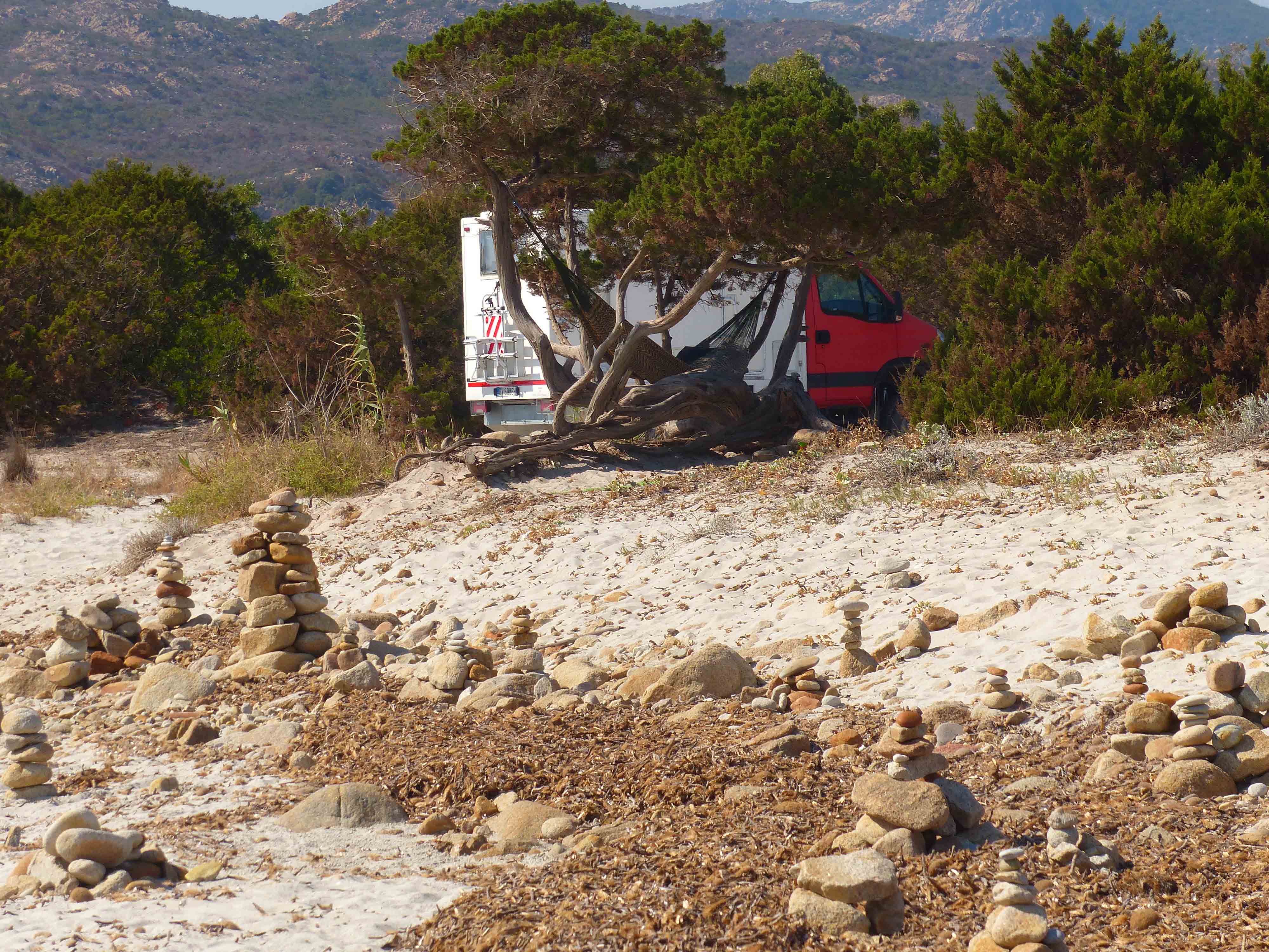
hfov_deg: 13.4
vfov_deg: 10.1
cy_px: 476
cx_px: 634
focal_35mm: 147
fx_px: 5389
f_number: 4
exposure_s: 1/1000
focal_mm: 26.5
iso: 100
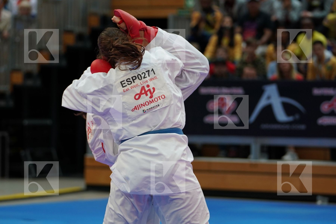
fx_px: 1708
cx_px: 168
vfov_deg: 7.5
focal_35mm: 183
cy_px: 112
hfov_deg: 11.2
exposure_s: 1/1000
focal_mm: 122
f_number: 2.8
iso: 1000
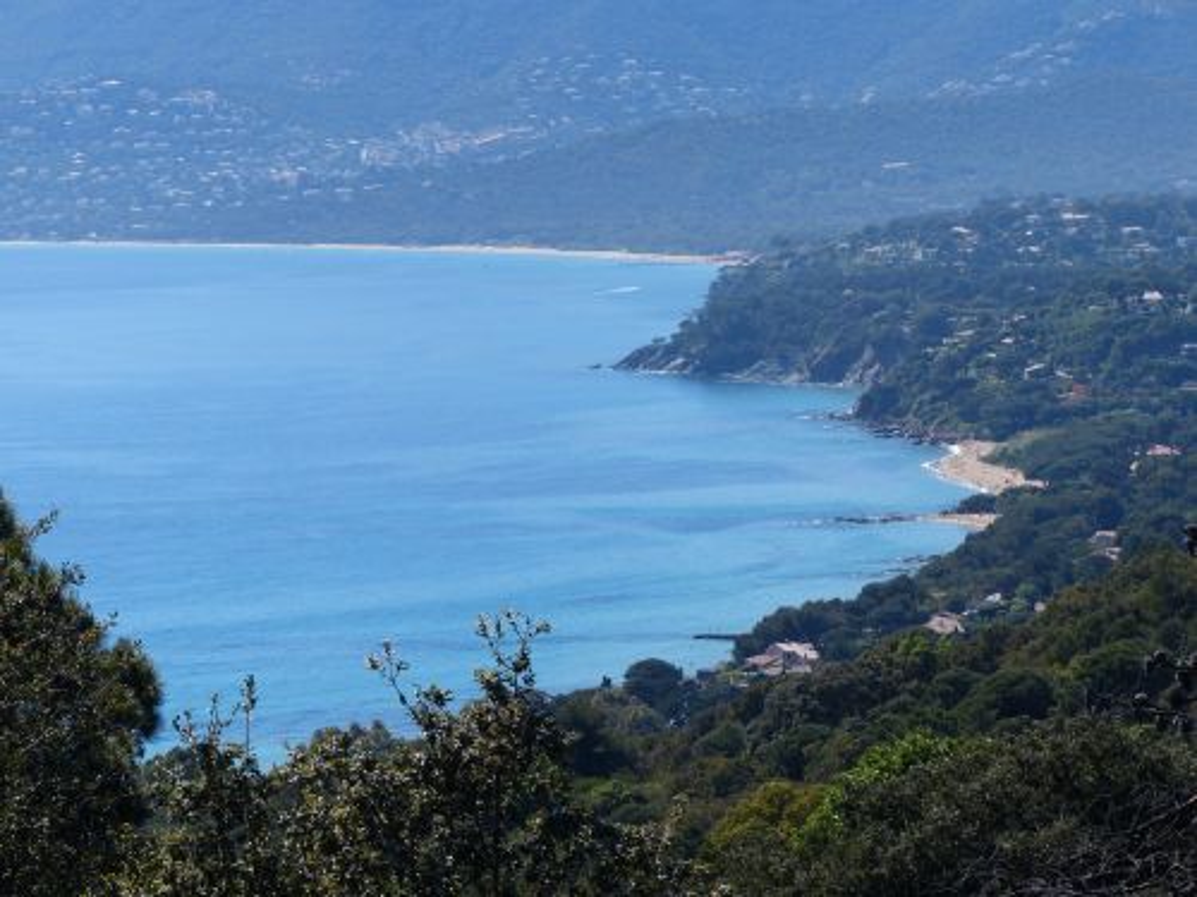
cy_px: 448
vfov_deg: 9.3
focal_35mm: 160
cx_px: 598
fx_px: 5533
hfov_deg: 12.3
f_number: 4
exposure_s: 1/1300
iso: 100
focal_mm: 28.7
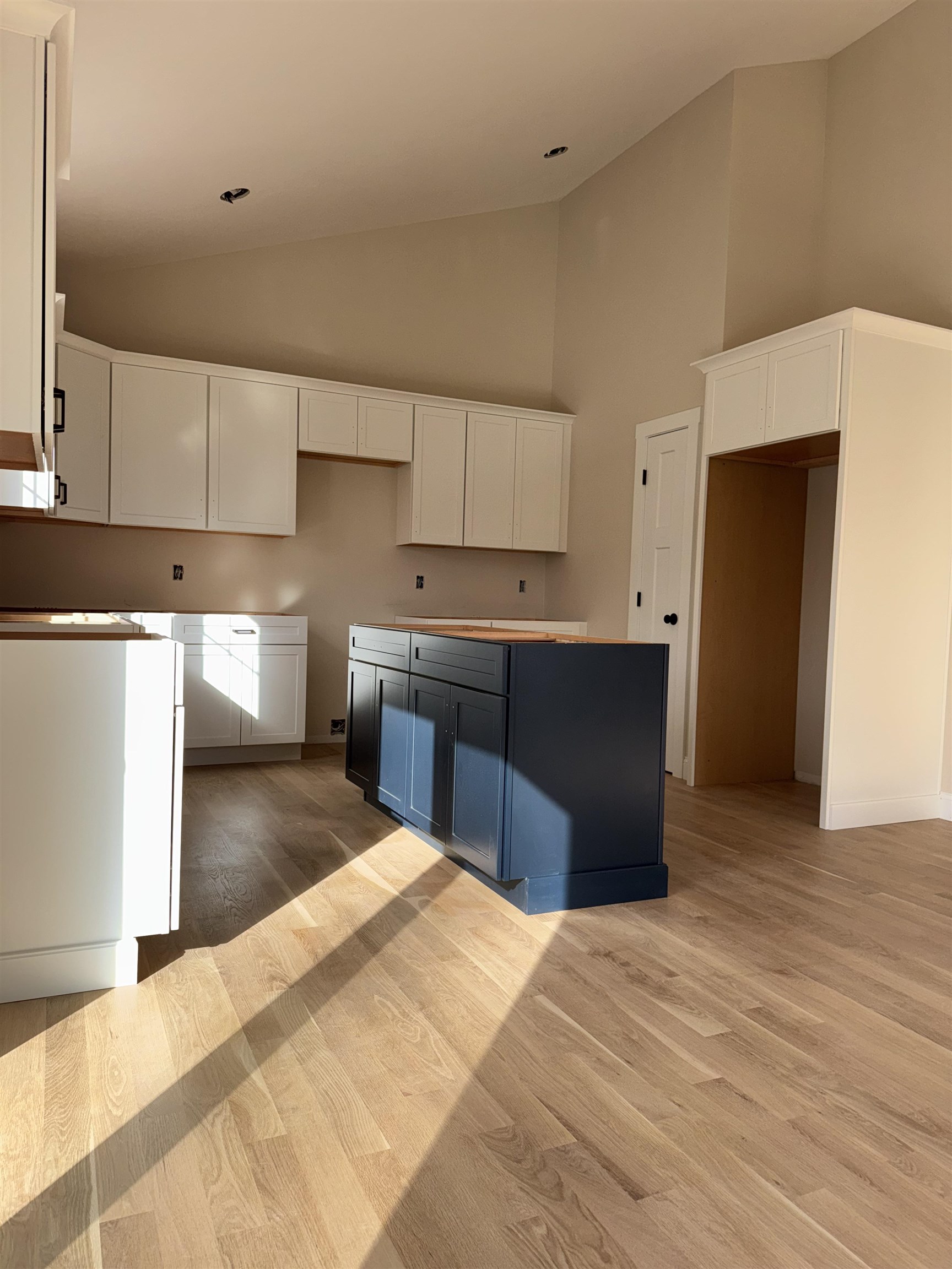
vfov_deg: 71.6
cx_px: 476
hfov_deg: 56.8
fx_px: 880
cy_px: 634
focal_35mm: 24
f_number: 1.78
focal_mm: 6.76
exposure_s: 1/664
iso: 80
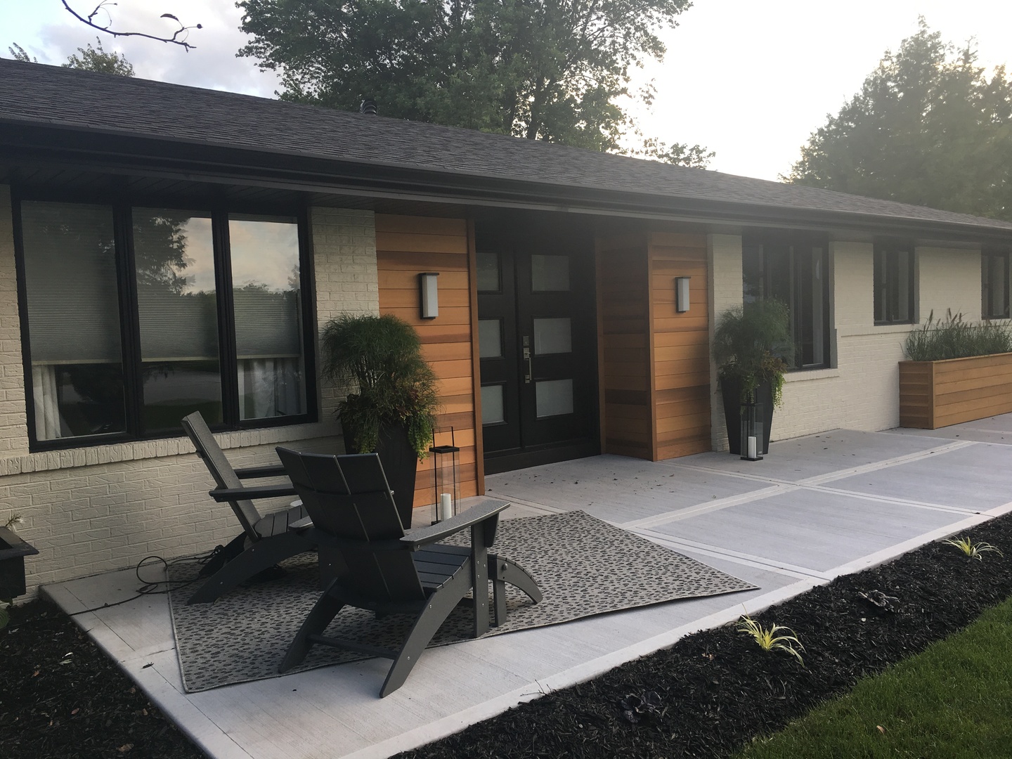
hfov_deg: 61.7
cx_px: 506
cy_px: 380
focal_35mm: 29
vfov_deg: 48.2
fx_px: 848
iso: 25
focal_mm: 4.15
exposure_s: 1/212
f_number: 2.2
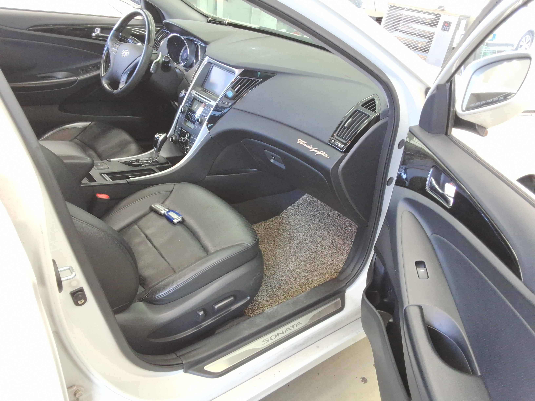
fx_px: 433
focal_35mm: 28
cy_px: 200
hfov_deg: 63.4
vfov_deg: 49.7
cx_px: 268
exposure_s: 1/40
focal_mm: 2.91
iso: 92
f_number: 1.9
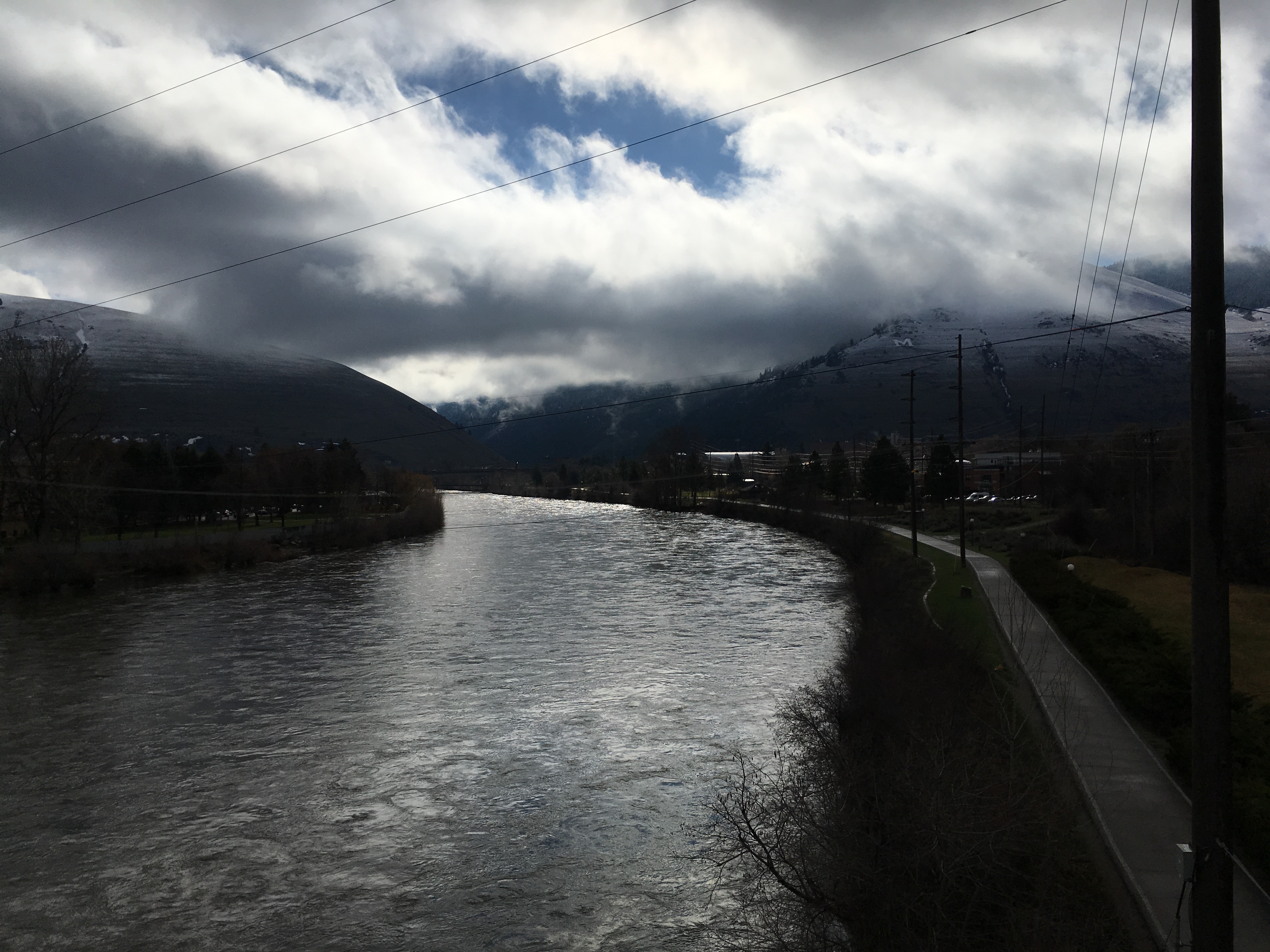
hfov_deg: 61.7
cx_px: 635
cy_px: 476
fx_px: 1064
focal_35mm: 29
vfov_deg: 48.2
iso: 25
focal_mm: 4.15
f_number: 2.2
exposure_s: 1/8547
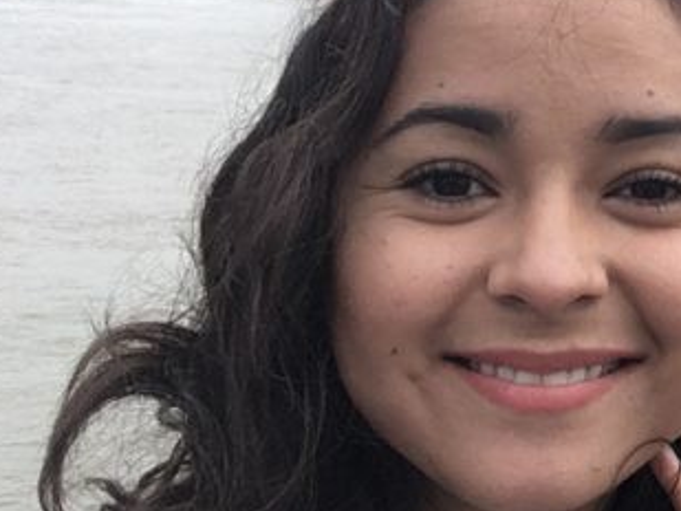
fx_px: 1515
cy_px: 40
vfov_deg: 18.8
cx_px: 831
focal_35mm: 77
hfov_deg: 23.1
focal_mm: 2.15
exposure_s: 1/454
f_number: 2.4
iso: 50
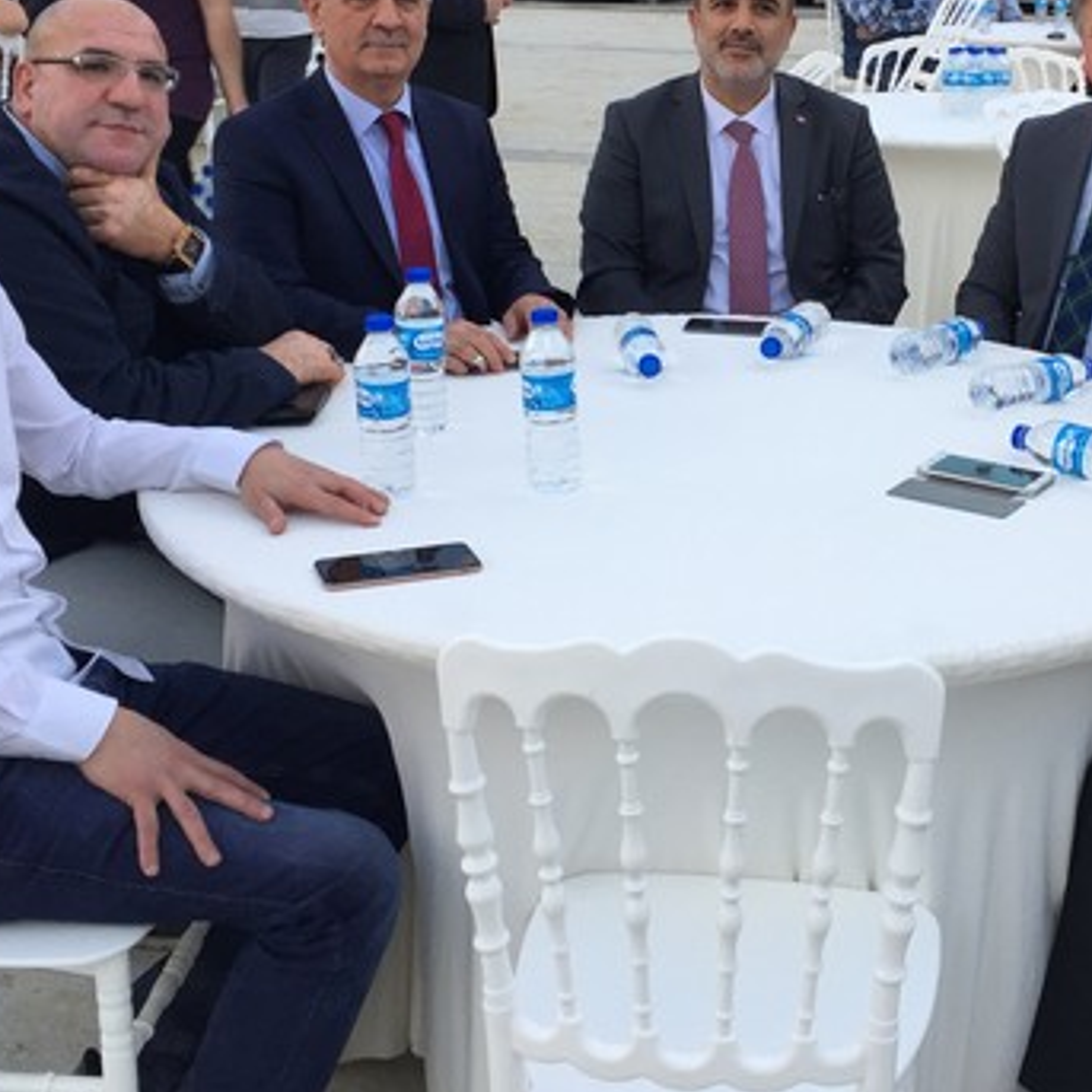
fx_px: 1785
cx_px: 764
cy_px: 366
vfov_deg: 33.7
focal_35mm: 50
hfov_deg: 33.6
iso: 50
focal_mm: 4.15
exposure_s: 1/100
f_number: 2.2
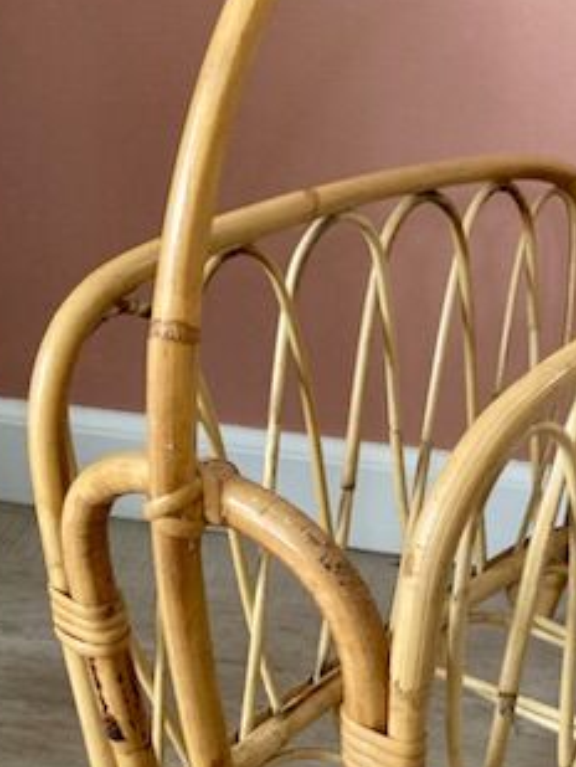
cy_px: 442
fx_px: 1286
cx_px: 439
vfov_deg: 33.2
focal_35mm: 58
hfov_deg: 24.9
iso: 320
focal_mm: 3.99
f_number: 1.8
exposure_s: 1/46
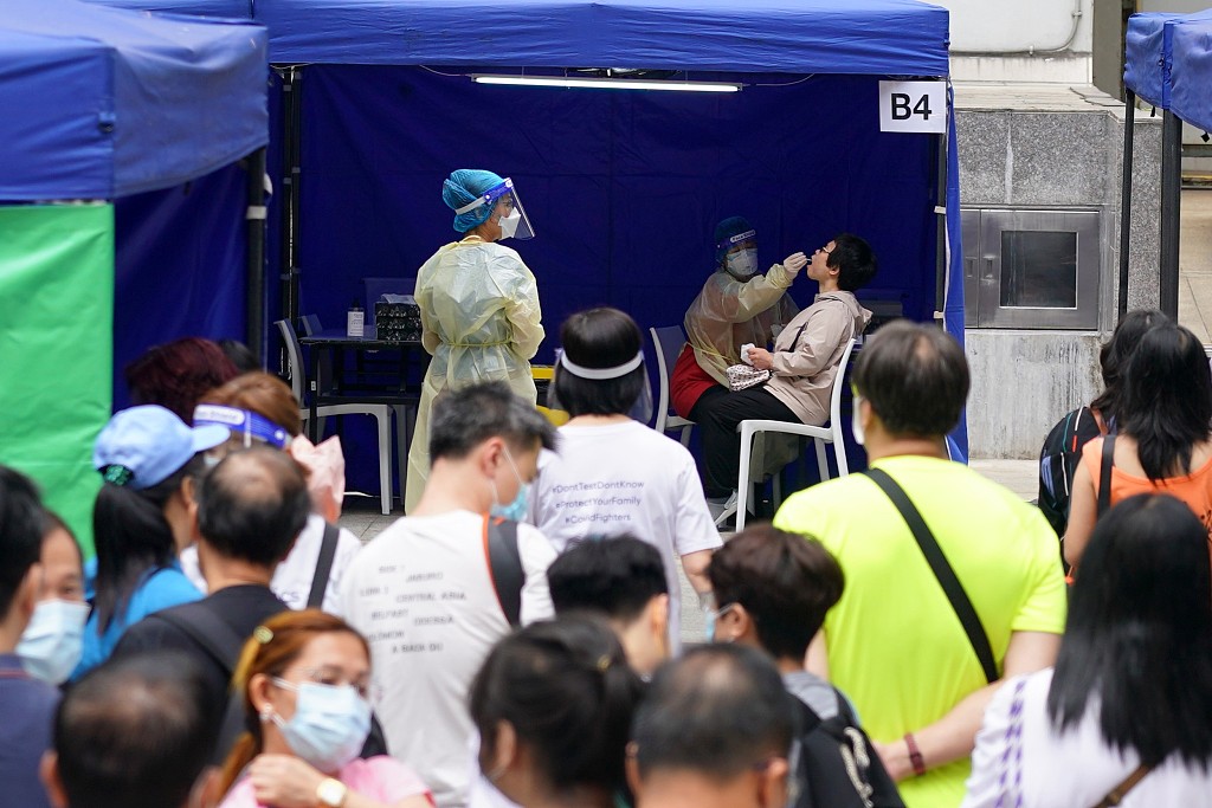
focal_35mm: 105
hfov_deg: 19.5
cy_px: 404
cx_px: 606
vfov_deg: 13.0
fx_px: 3535
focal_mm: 105
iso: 200
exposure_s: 1/200
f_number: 4.5
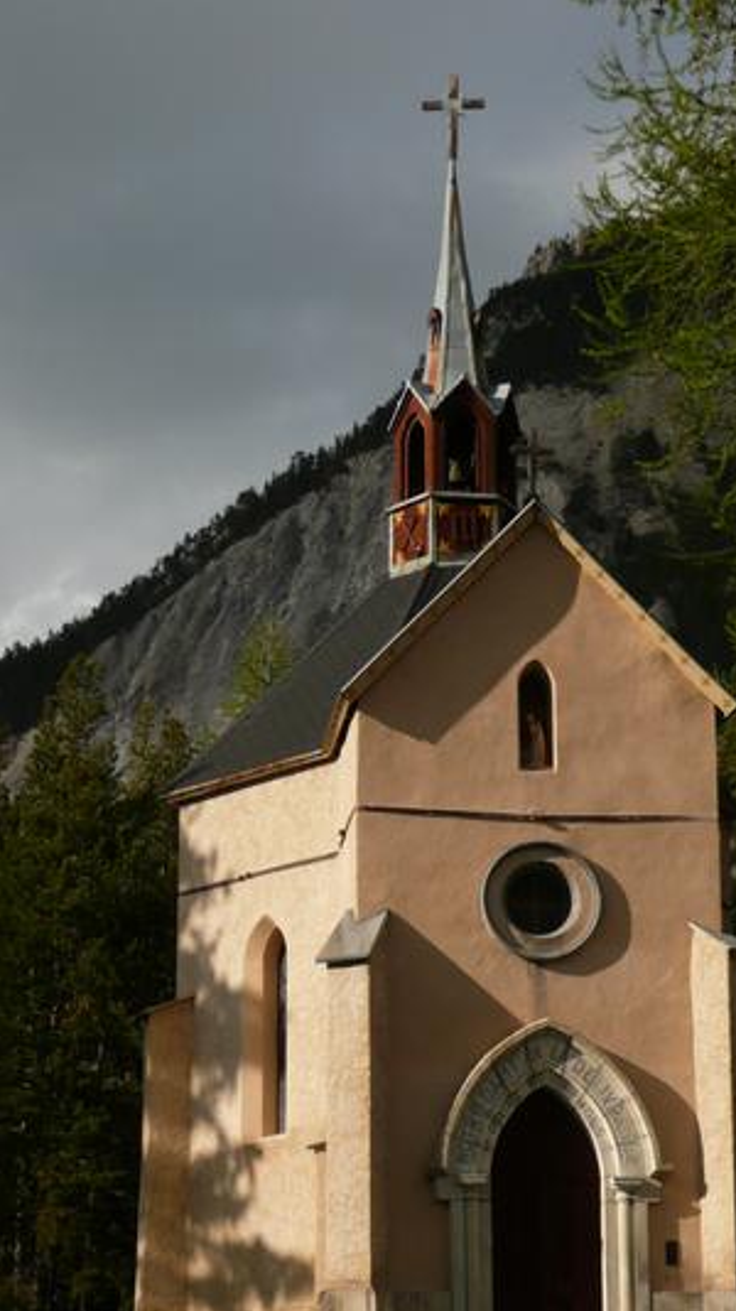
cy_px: 732
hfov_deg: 11.1
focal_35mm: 109
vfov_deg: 19.6
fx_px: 3785
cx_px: 432
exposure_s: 1/800
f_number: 4.7
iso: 100
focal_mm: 14.7
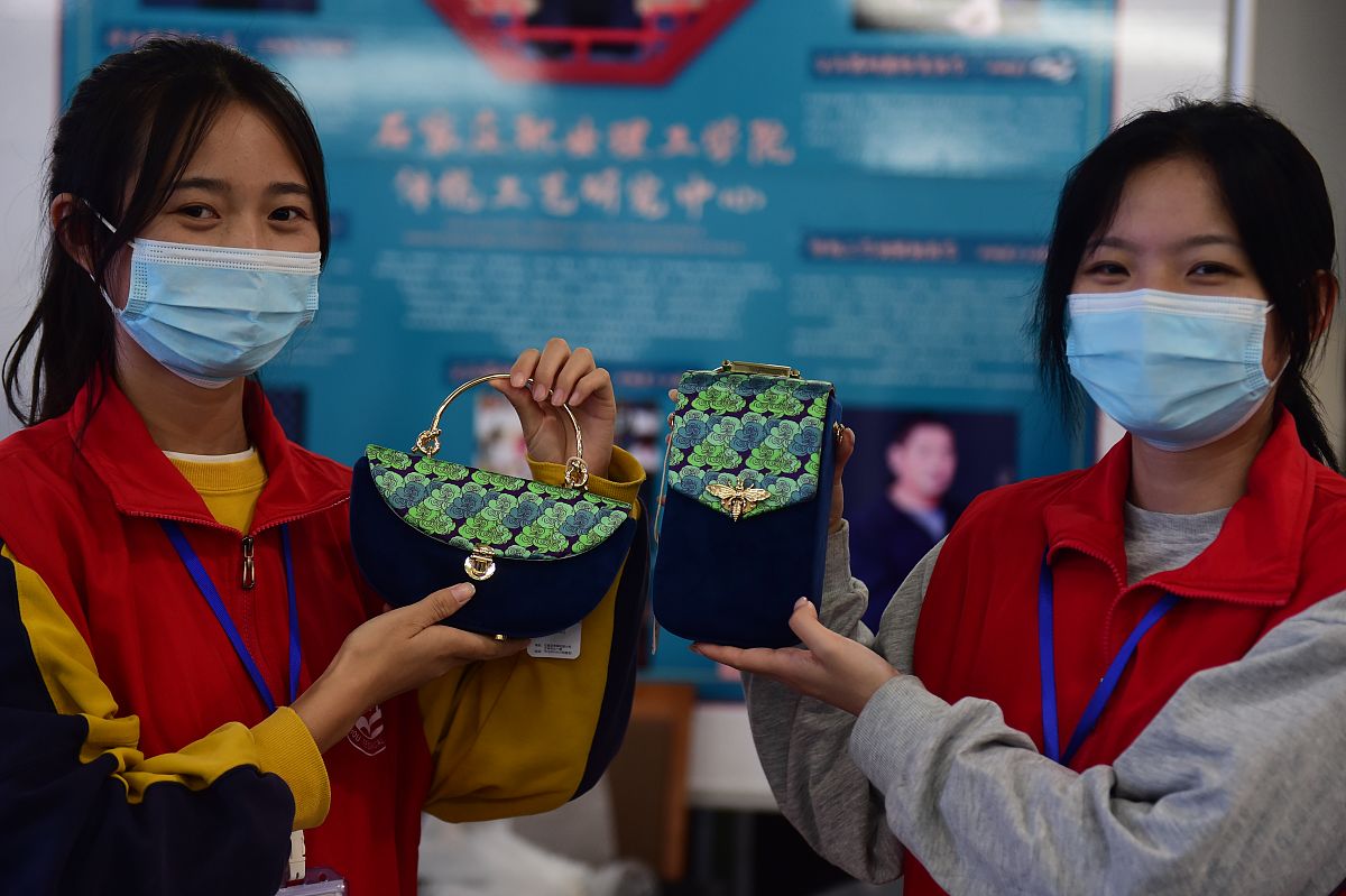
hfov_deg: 32.4
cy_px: 448
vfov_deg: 21.9
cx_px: 673
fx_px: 2317
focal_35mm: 62
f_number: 2.8
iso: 1250
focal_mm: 62
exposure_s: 1/160
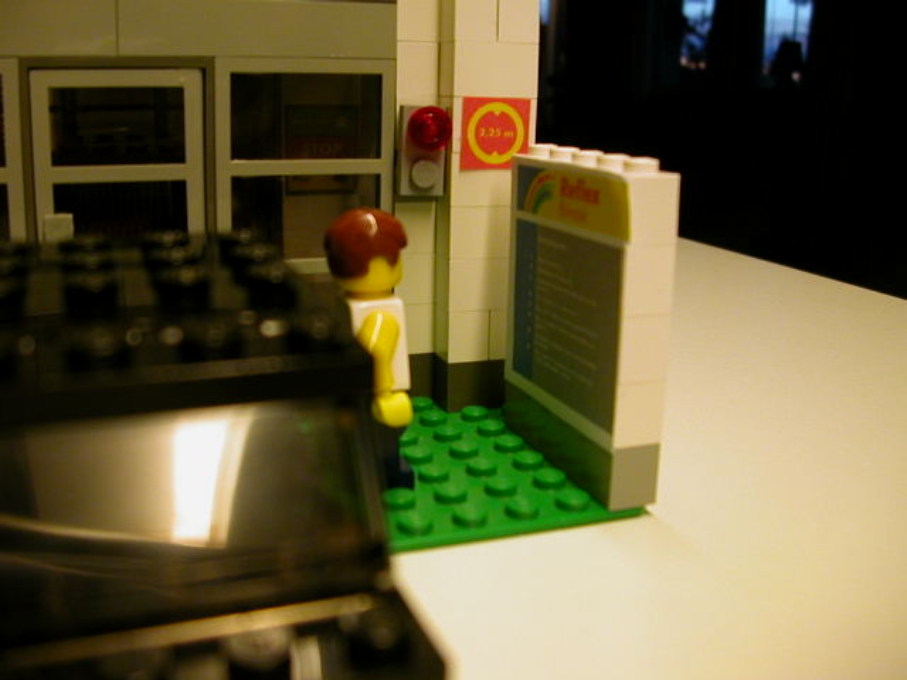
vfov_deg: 38.7
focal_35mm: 37
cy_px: 340
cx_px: 454
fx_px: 969
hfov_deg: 50.1
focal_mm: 5.6
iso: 100
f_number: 2.7
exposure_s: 1/33.3
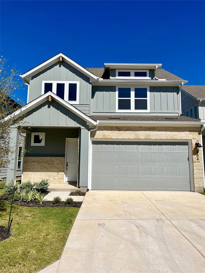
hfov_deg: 53.1
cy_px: 136
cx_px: 102
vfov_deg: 67.3
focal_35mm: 26
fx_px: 205
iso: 50
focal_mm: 5.1
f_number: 1.6
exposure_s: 1/9901
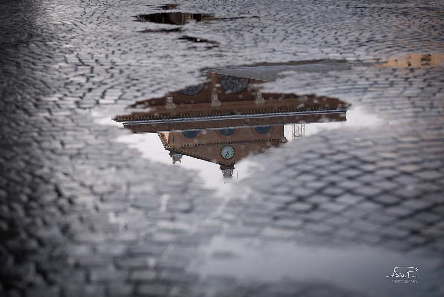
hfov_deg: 28.4
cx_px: 220
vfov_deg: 19.2
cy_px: 150
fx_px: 876
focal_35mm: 71
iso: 200
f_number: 5.6
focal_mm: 70
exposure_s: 1/1000
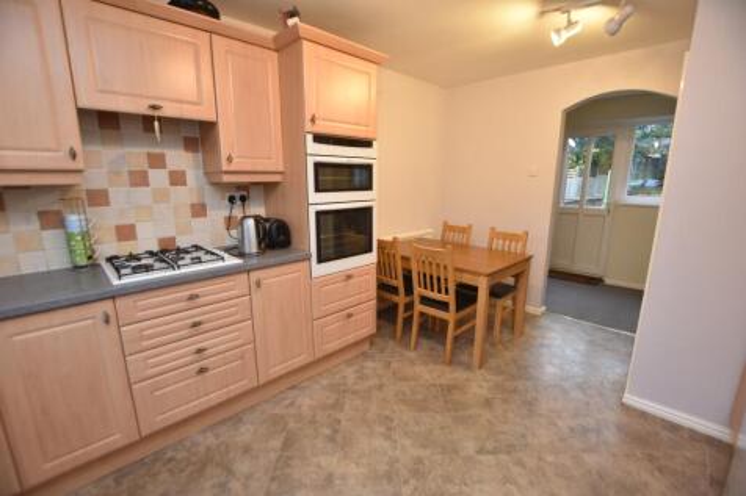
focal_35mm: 15
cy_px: 248
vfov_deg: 77.3
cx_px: 373
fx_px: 311
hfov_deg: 100.4
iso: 160
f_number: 3.5
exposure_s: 1/15
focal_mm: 10
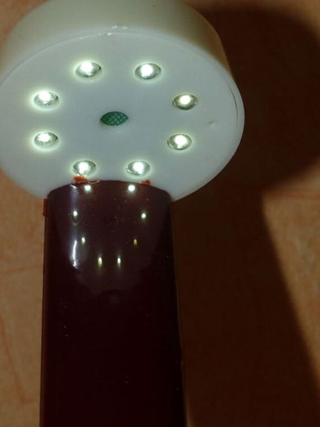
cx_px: 150
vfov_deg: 24.7
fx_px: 973
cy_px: 172
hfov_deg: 18.7
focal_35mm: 79
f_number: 2.8
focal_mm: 8.1
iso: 250
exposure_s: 1/60
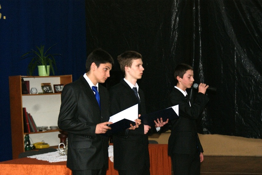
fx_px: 601
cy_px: 88
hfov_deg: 24.6
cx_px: 131
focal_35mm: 82
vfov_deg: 16.6
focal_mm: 55
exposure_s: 1/80
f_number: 5.6
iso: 400
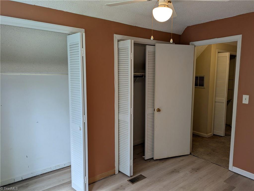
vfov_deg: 54.9
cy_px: 96
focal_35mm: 25
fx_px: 184
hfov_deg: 69.4
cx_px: 127
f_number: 1.89
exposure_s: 1/60
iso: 54
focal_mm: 5.43
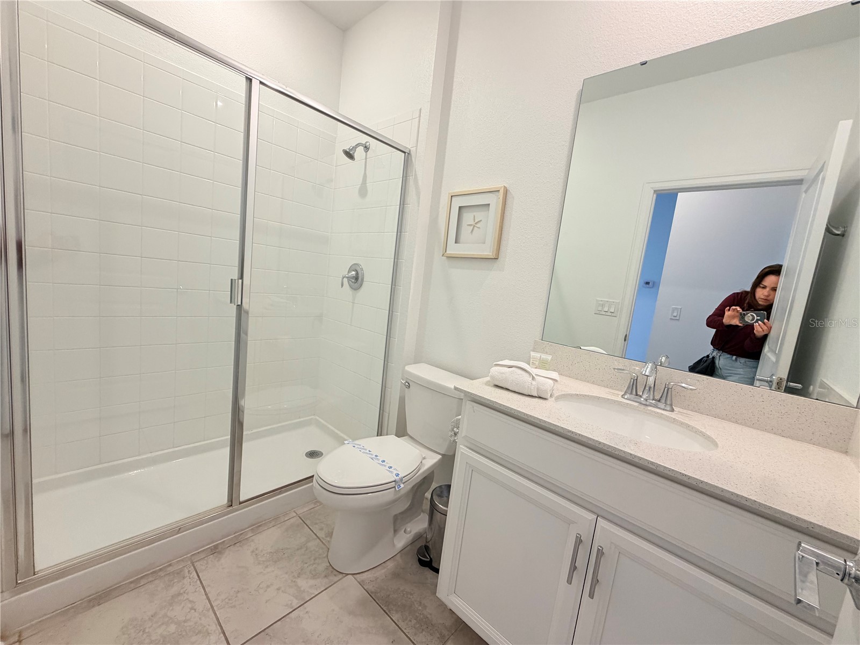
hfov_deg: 102.1
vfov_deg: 85.7
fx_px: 348
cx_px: 430
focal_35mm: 14
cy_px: 322
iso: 200
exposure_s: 1/120
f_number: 2.2
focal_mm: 2.22
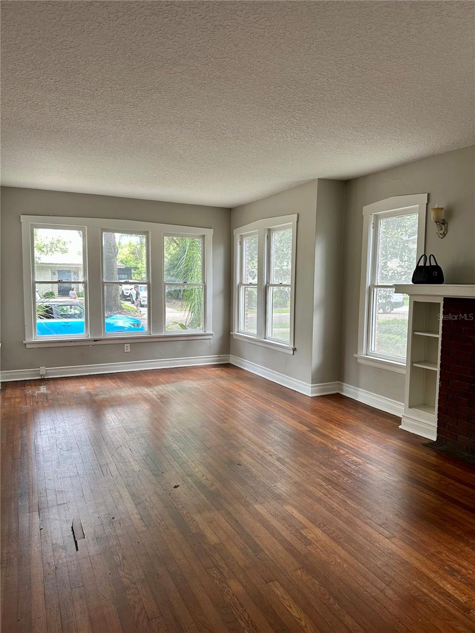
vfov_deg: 71.6
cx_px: 238
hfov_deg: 56.8
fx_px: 439
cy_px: 316
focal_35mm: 24
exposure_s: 1/121
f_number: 1.78
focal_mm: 6.86
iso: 125
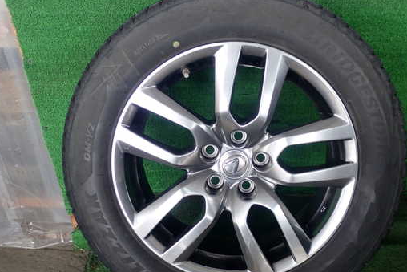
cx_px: 229
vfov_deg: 31.2
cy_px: 152
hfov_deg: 45.3
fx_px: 486
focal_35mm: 43
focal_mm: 6.42
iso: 200
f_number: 2.6
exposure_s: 1/40
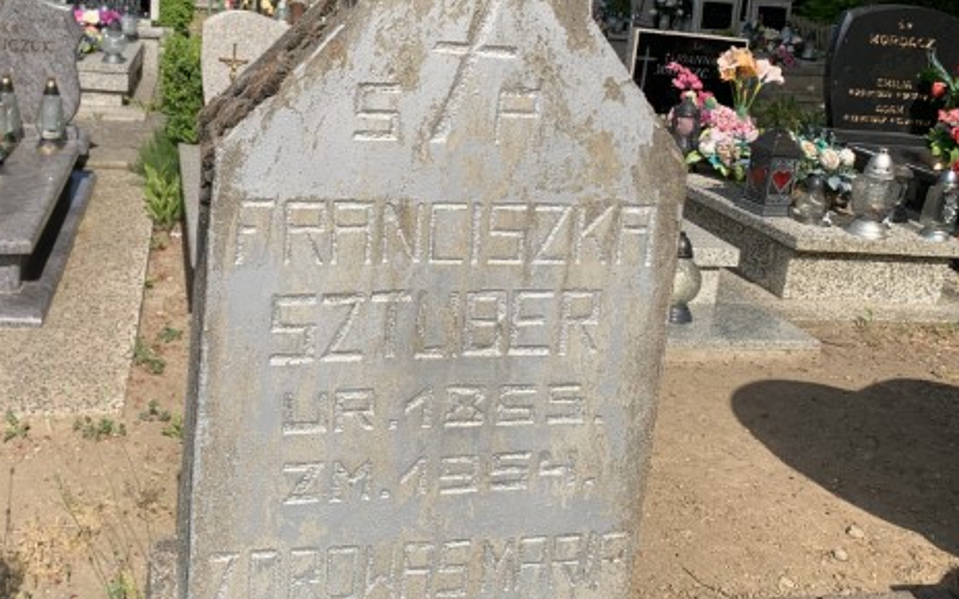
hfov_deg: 51.1
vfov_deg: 32.8
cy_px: 130
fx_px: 993
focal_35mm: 38
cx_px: 368
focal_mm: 4.25
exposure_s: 1/3185
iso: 25
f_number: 1.8
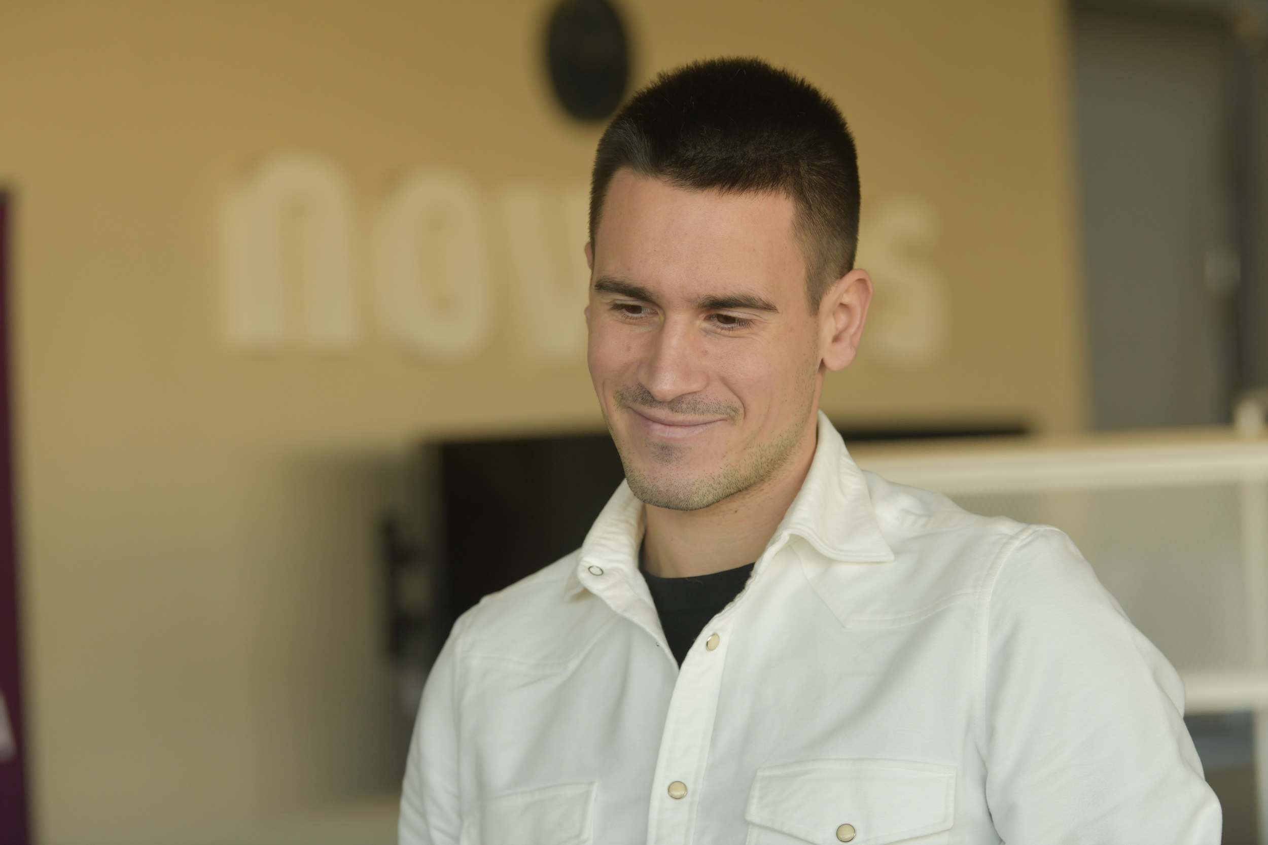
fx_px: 4578
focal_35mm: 130
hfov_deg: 15.8
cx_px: 634
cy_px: 422
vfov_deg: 10.5
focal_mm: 130
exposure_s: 1/320
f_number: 4.5
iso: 1000
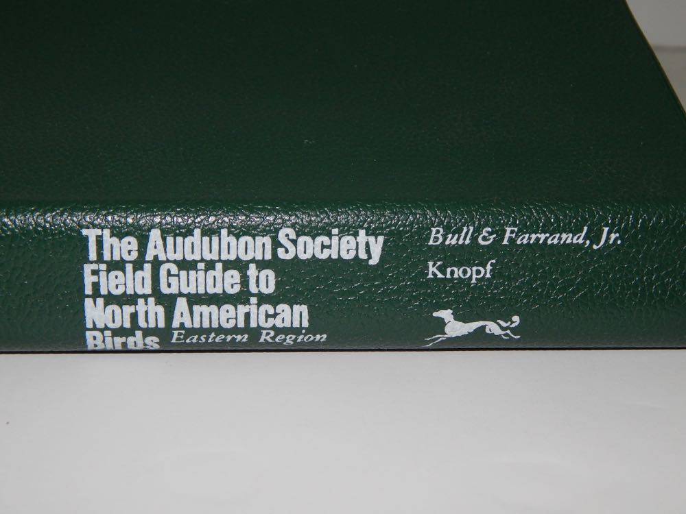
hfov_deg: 31.7
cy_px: 257
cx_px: 343
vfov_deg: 24.0
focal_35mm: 61
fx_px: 1209
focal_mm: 10.9
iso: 200
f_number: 7.9
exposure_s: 1/30
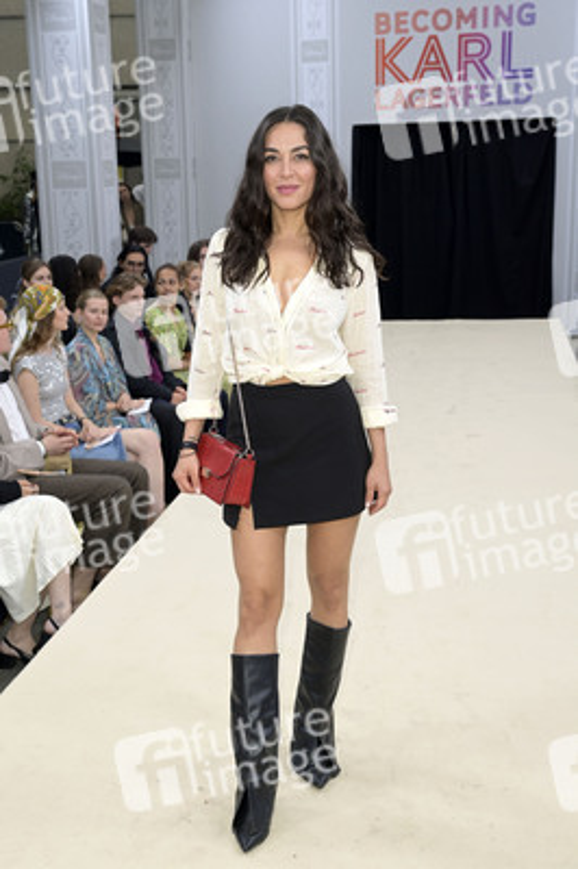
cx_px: 289
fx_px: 1110
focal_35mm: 46
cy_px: 434
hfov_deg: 29.2
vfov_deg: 42.8
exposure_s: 1/250
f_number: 5.6
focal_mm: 46
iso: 640
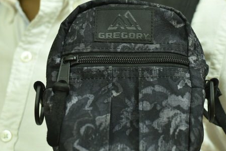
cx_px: 173
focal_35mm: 107
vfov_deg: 12.8
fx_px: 671
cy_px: 51
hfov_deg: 19.0
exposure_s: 1/20
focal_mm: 50
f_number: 2.8
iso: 1000
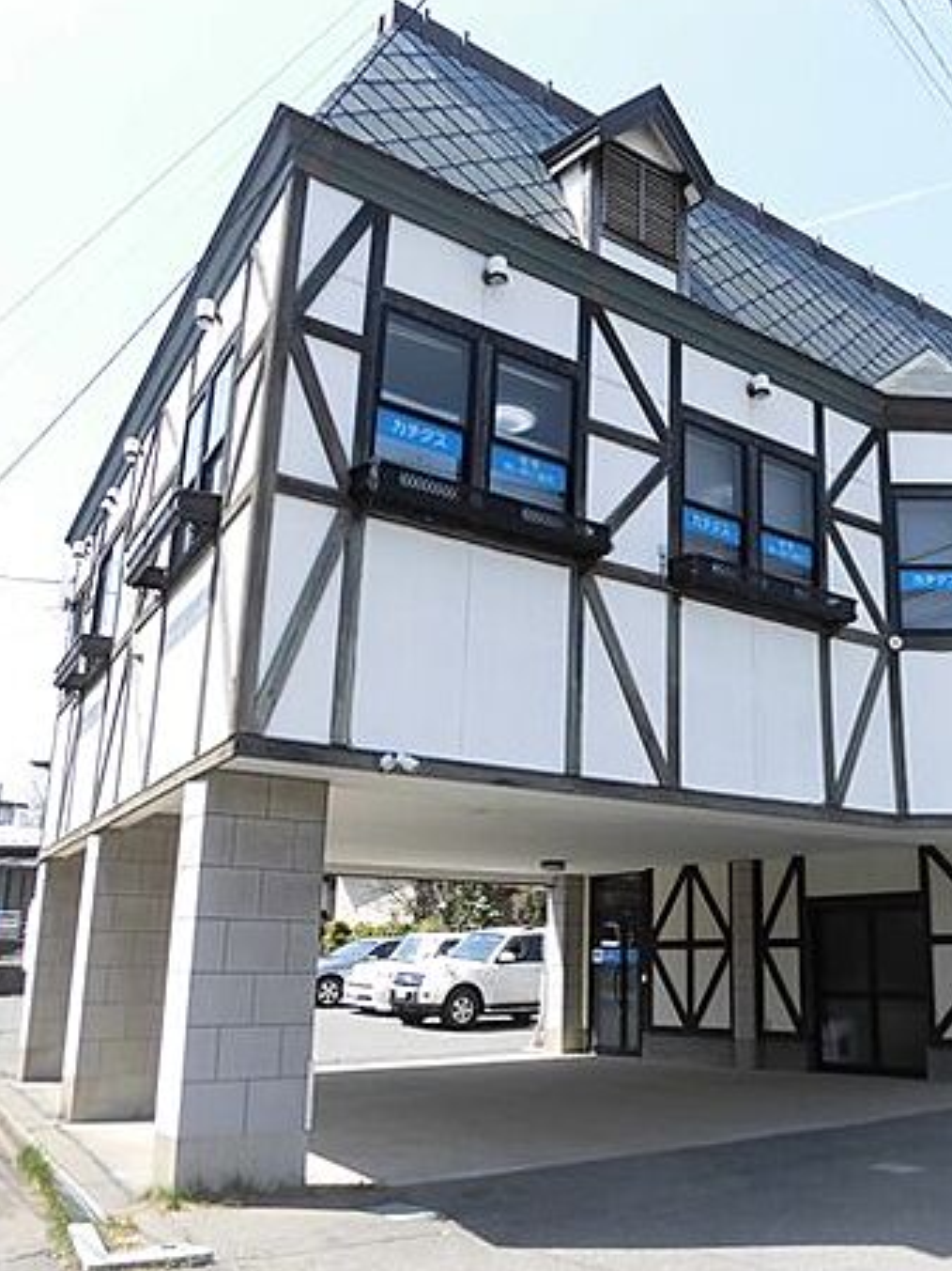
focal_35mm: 34
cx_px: 708
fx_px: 1247
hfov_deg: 40.6
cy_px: 600
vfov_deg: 53.9
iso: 100
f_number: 3.1
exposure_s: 1/640
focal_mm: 4.3
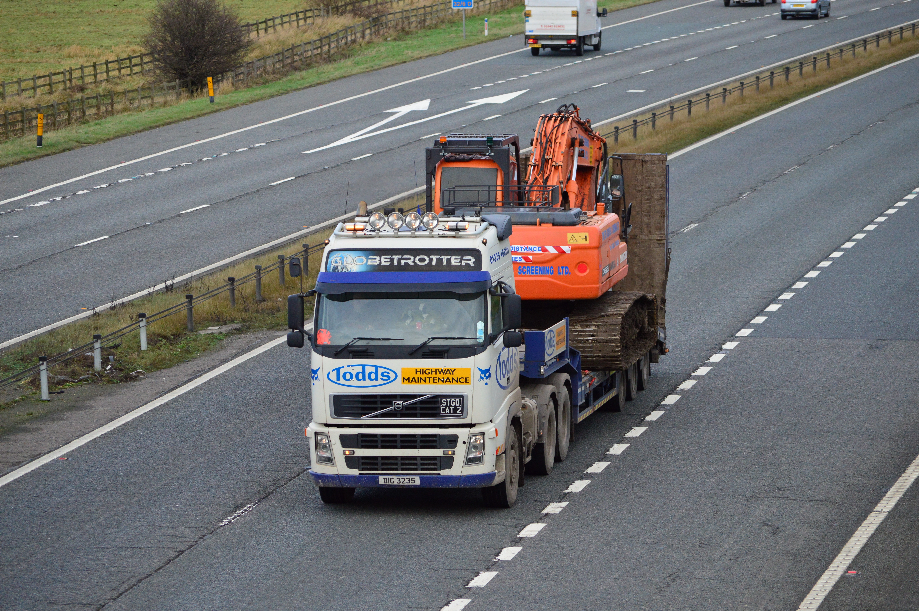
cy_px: 306
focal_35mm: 180
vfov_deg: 7.6
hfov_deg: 11.4
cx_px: 460
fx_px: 4591
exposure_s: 1/640
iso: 800
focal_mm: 120
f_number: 6.3
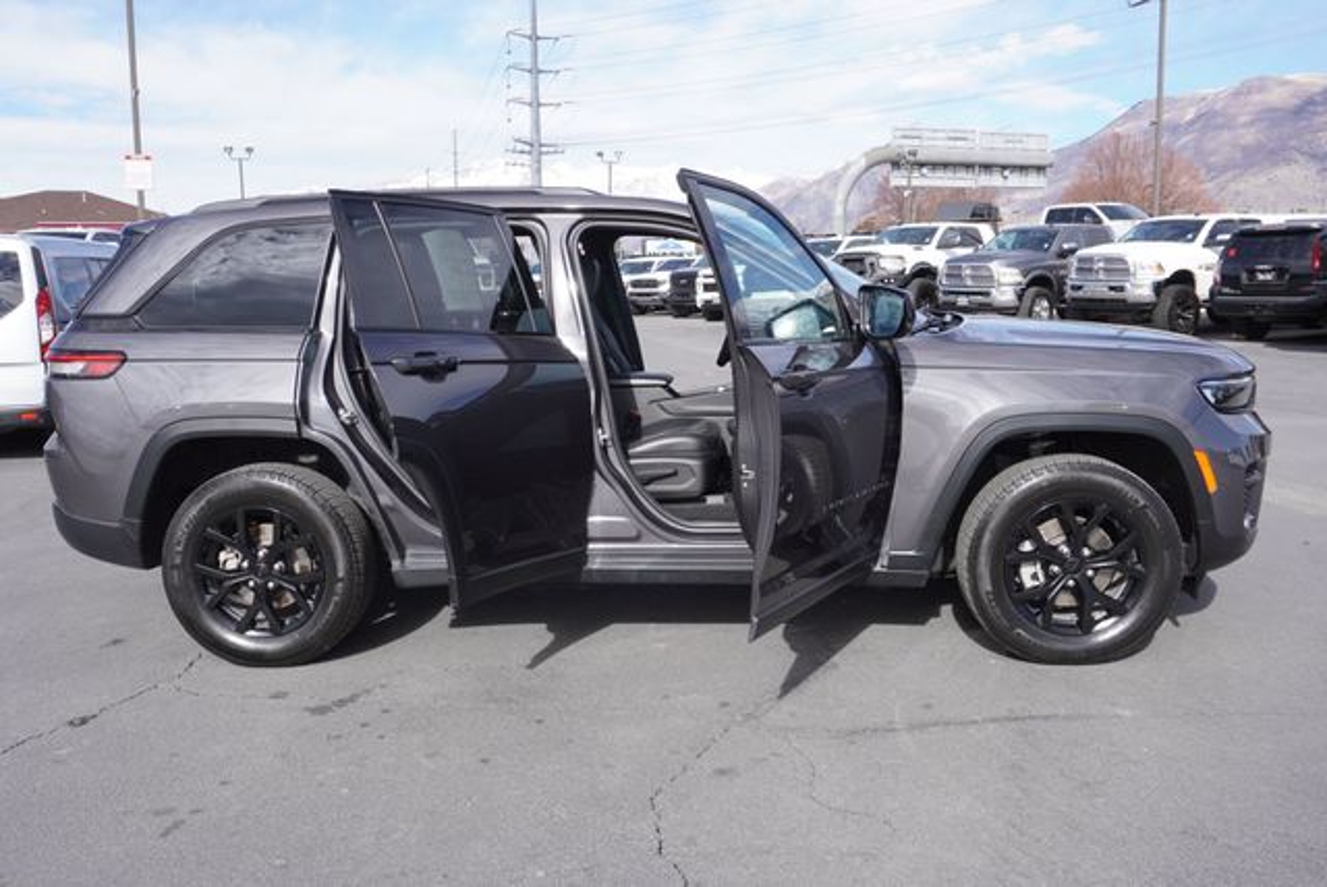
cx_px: 664
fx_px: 1162
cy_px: 444
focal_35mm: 32
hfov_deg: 59.4
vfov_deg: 41.8
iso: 100
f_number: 7.1
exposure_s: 1/200
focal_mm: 21
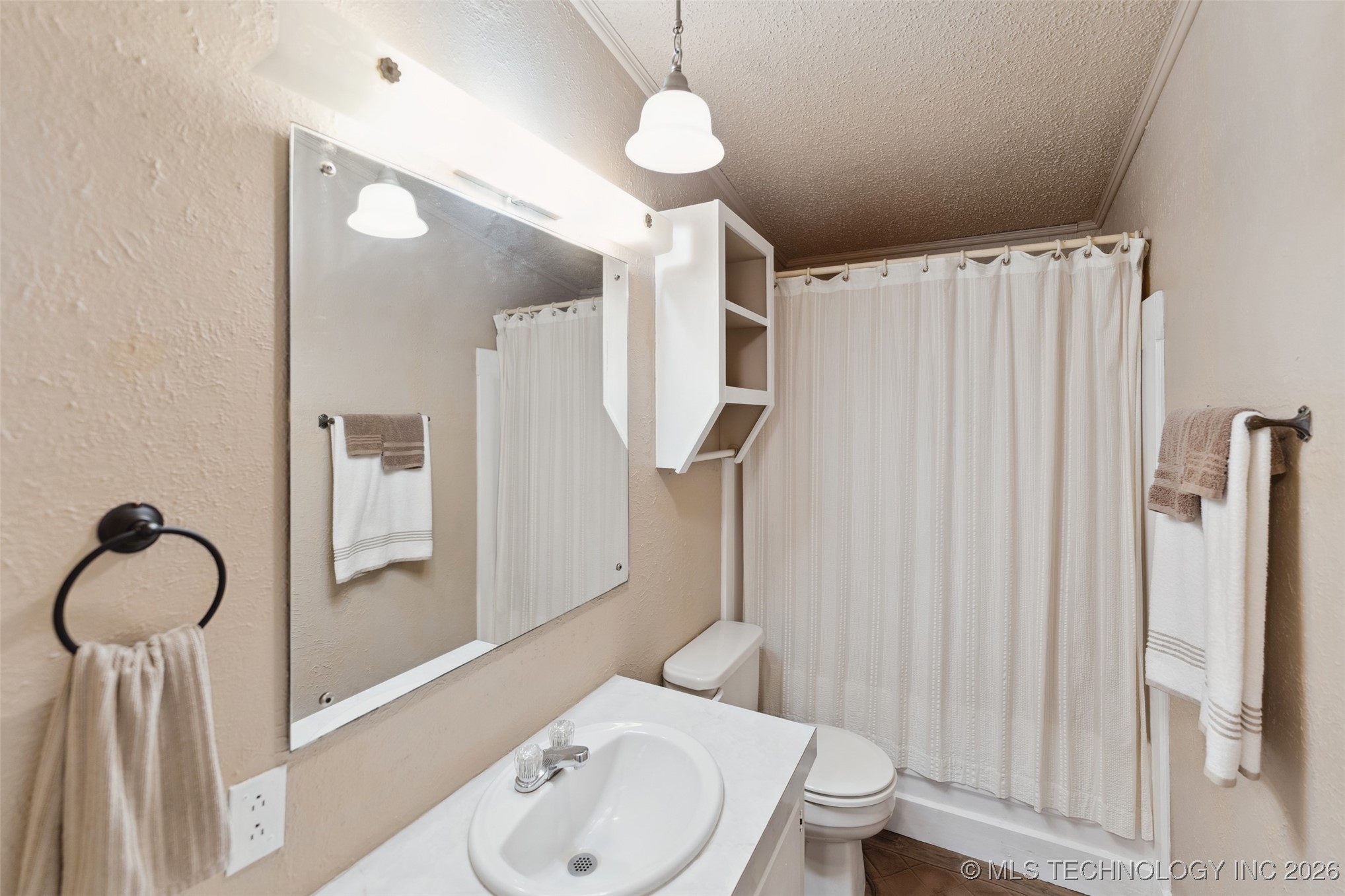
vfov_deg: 78.8
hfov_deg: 101.9
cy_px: 448
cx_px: 672
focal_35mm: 15
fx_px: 545
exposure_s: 1/25
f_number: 2.8
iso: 400
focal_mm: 14.6
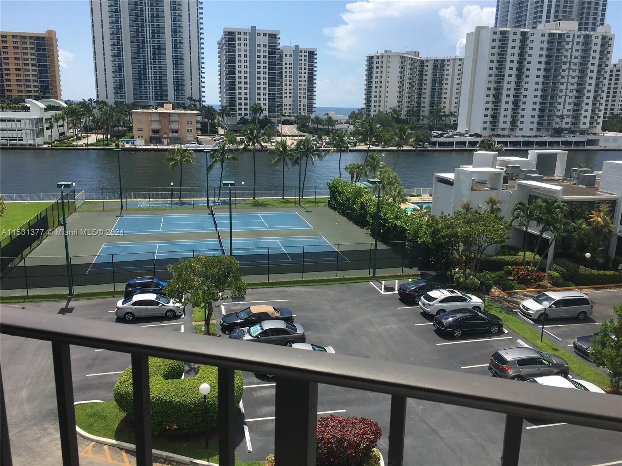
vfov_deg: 48.2
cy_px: 233
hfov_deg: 61.7
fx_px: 521
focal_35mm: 29
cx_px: 311
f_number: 2.2
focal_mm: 4.15
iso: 25
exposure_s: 1/2024
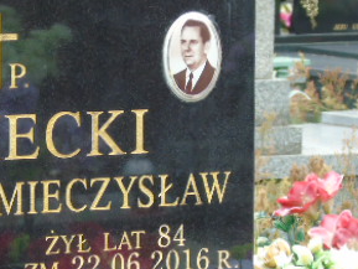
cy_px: 278
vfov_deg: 4.7
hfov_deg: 6.3
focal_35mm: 314
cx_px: 50
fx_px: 3249
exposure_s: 1/125
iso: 200
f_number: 4.7
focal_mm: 25
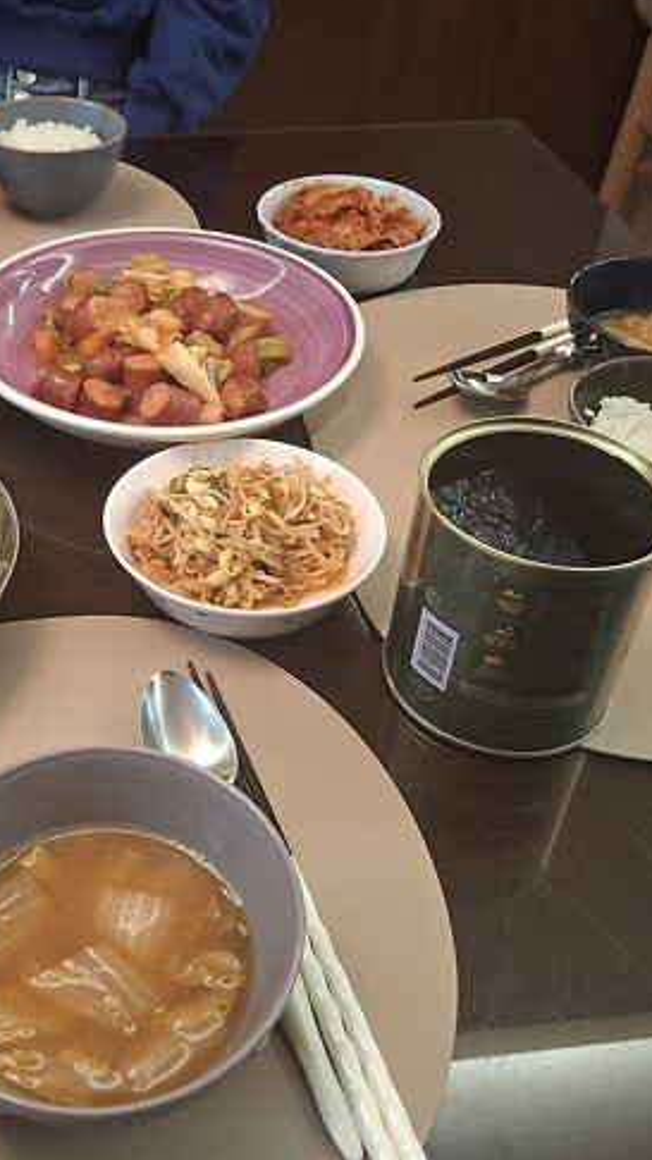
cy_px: 572
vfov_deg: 54.0
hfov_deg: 31.6
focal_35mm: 37
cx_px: 193
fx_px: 1138
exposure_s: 1/40
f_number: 1.8
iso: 250
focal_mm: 4.69
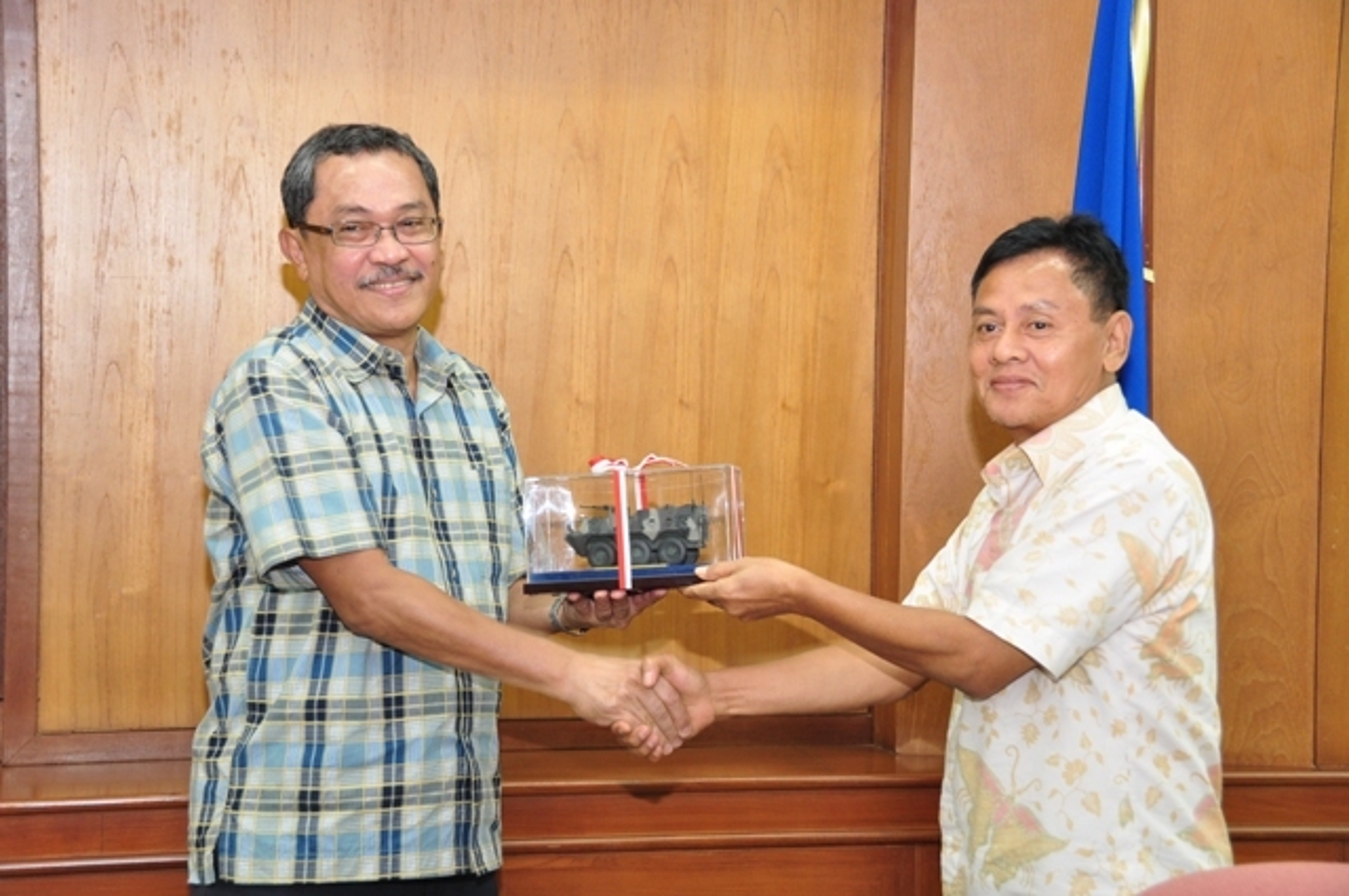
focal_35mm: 66
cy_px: 448
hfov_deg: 30.5
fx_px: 2470
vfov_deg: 20.6
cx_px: 674
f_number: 5.6
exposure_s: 1/30
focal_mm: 44
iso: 640
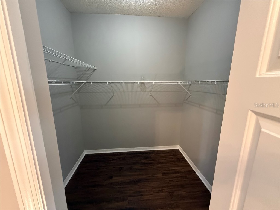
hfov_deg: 102.1
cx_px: 140
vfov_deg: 85.7
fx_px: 113
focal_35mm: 14
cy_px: 105
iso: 1000
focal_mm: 2.22
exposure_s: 1/60
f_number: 2.2
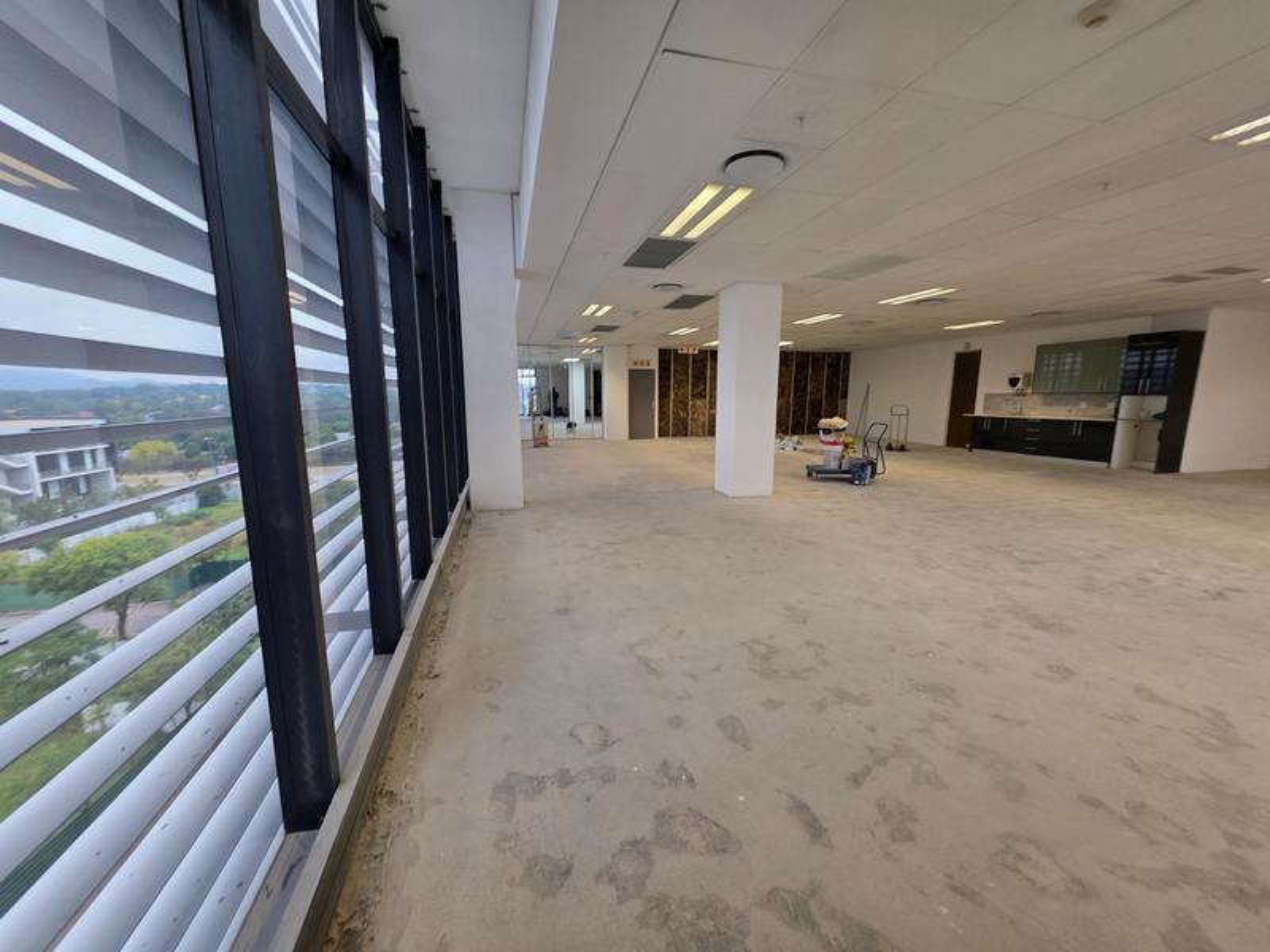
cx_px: 635
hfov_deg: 106.2
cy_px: 476
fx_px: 477
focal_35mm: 13
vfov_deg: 89.9
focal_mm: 2.2
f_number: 1.9
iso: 80
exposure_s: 1/100
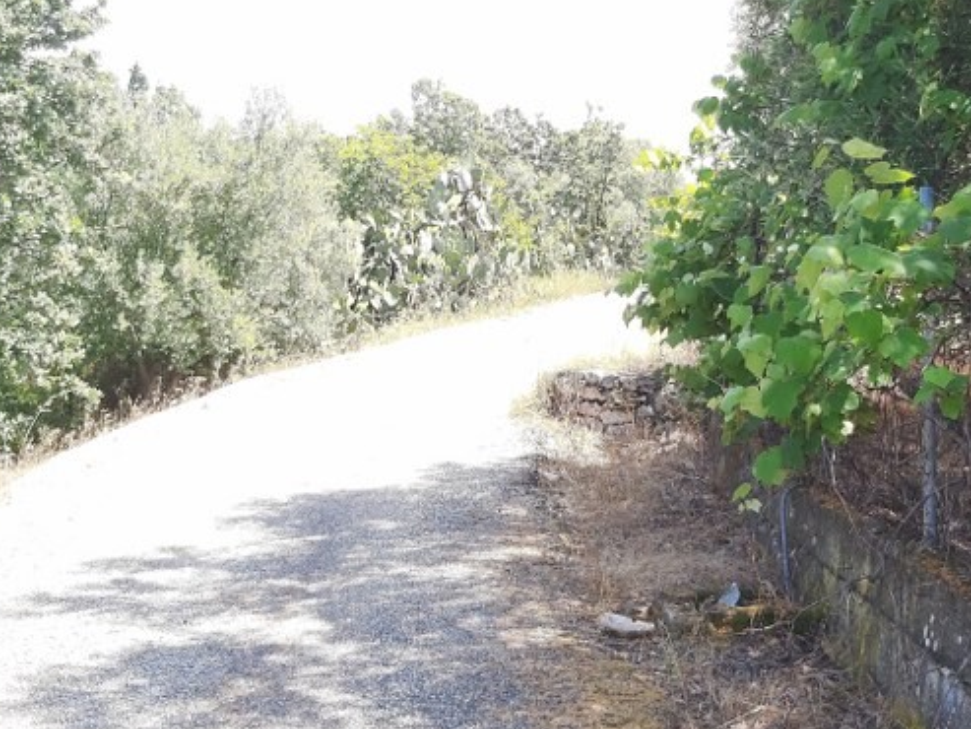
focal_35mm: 54
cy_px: 162
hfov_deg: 35.5
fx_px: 1515
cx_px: 538
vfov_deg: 26.6
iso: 125
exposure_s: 1/465
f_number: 1.7
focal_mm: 3.92
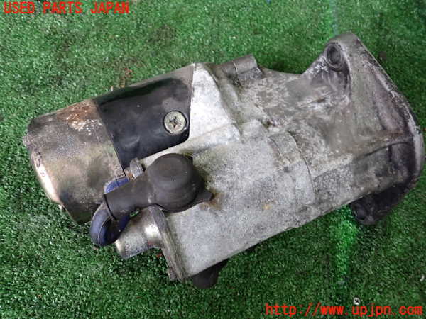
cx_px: 213
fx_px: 369
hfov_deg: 60.0
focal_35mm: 30
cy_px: 160
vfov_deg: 46.8
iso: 500
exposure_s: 1/30
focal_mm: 5.4
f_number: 2.3
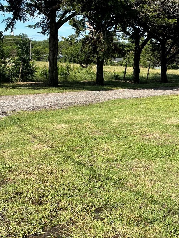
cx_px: 107
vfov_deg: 33.2
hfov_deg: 25.2
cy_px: 127
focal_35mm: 58
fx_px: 400
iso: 32
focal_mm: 4.2
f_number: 1.6
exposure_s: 1/2257
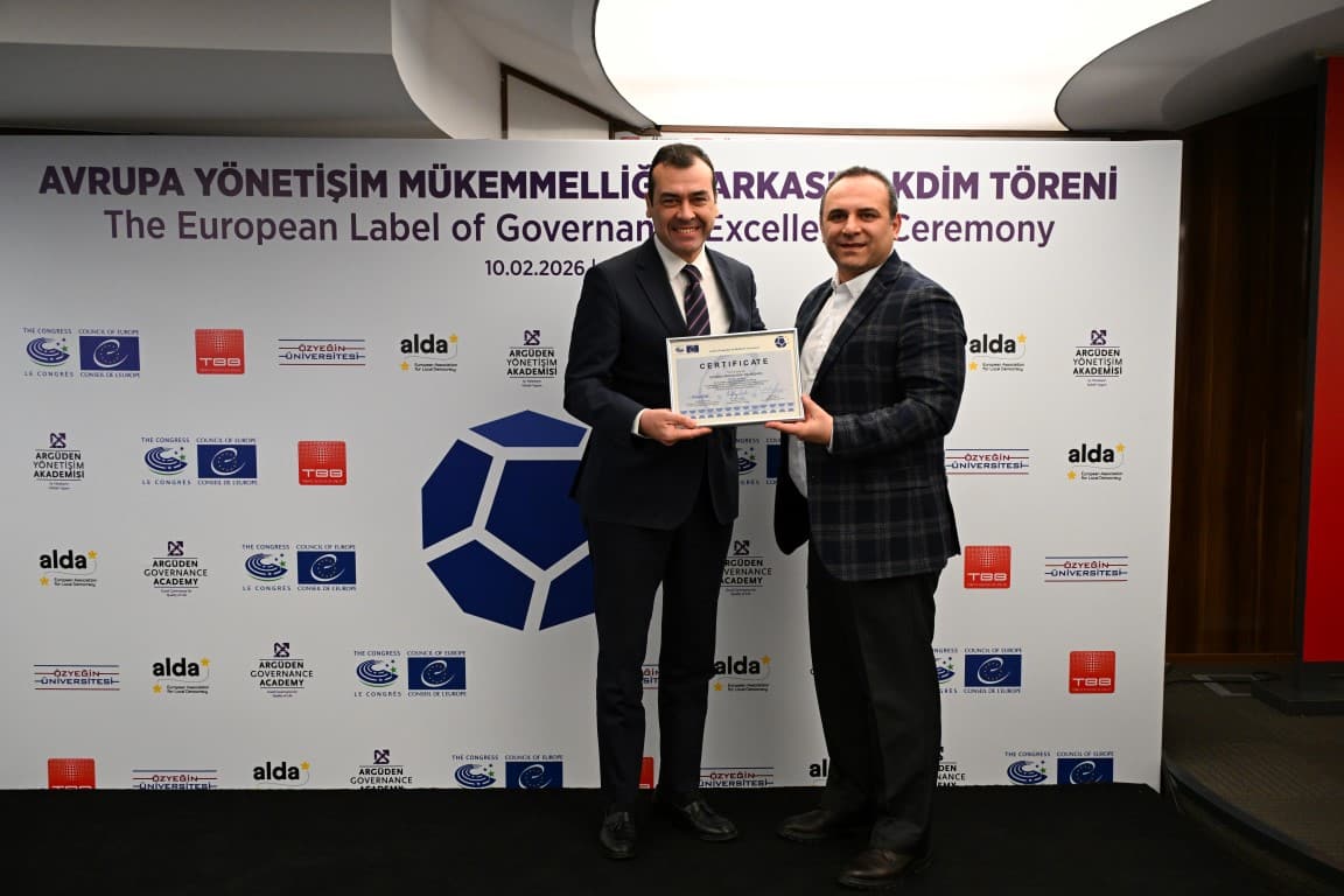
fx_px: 1288
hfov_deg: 55.1
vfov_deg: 38.4
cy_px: 448
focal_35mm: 34
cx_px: 672
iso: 3200
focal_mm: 34.5
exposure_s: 1/800
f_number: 4
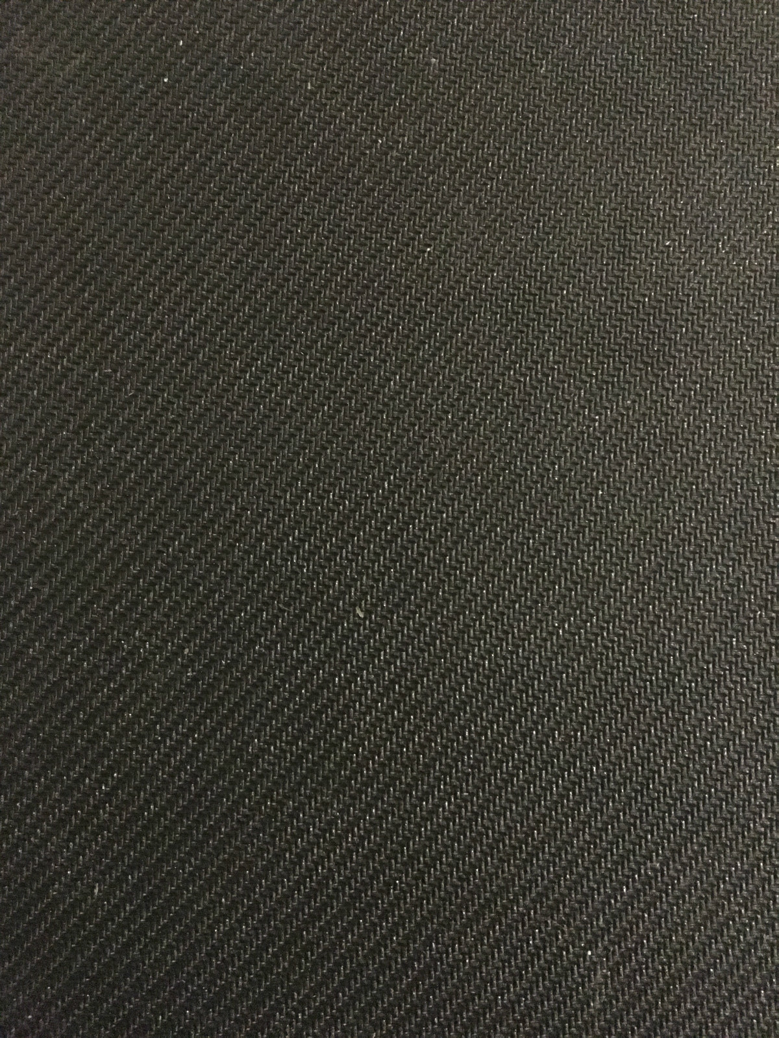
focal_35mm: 29
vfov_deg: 61.7
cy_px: 519
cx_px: 390
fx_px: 870
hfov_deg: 48.2
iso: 2000
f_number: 2.2
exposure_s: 1/17
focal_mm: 4.15
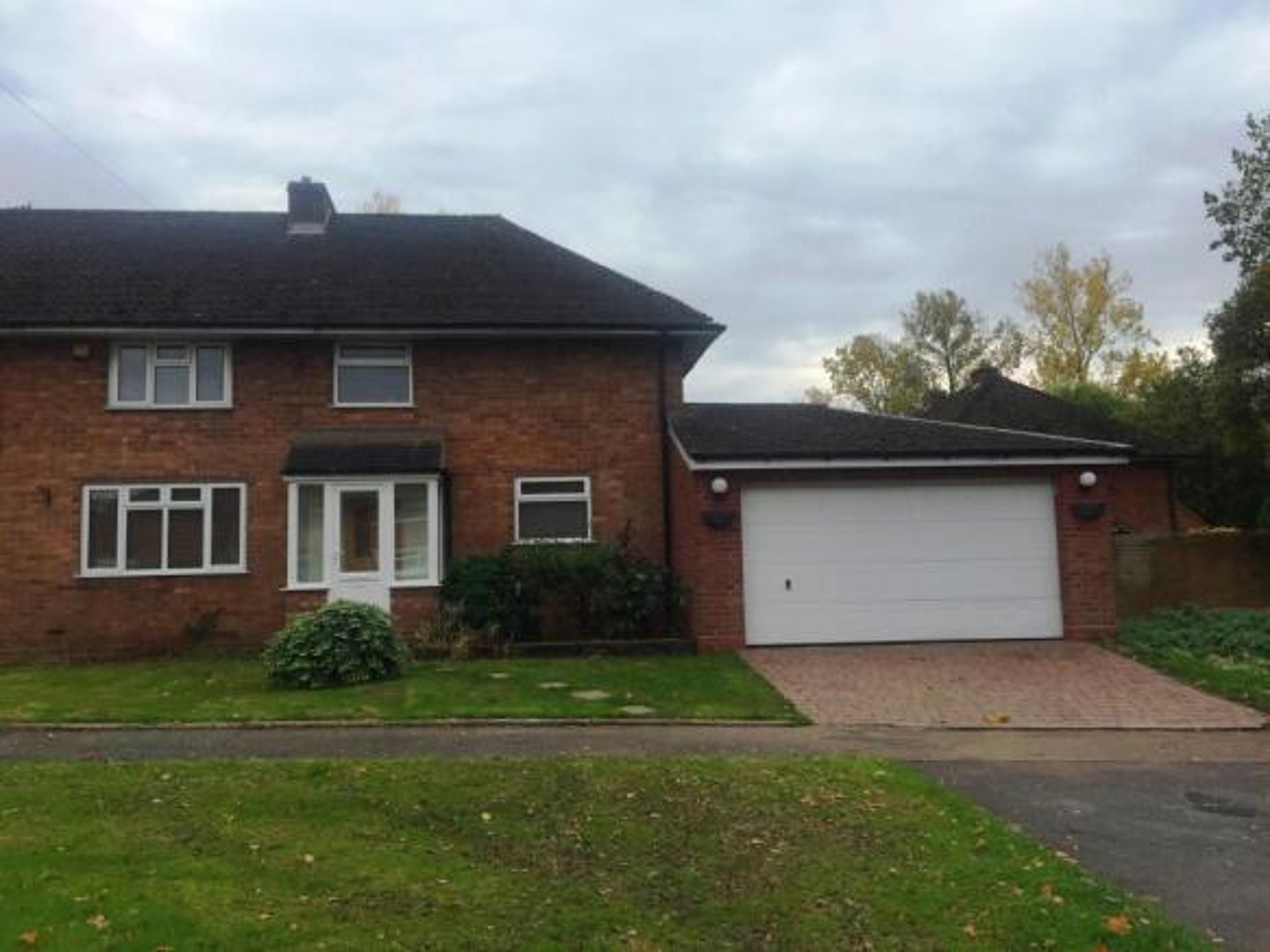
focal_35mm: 29
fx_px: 1064
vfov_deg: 48.2
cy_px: 476
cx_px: 635
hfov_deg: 61.7
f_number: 2.2
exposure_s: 1/1364
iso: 32
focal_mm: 4.15
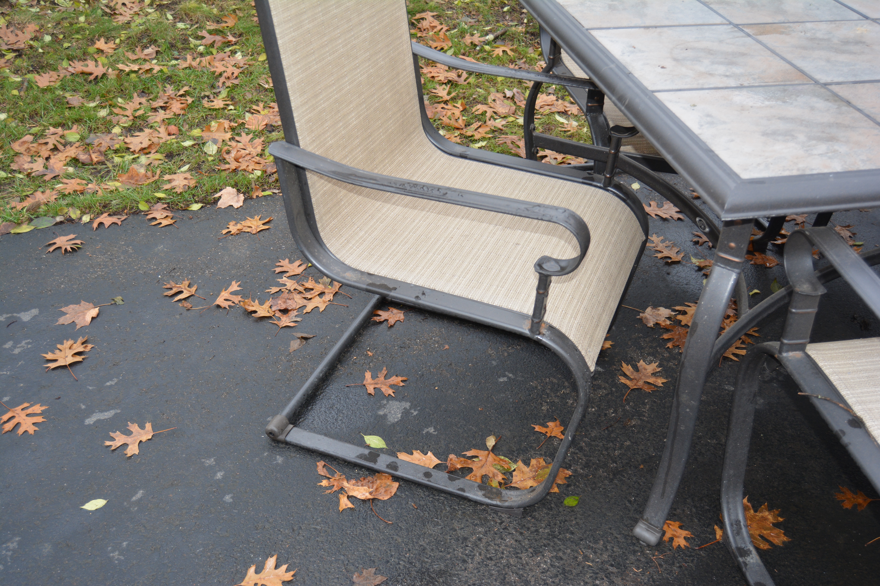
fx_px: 843
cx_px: 440
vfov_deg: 38.4
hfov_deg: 55.1
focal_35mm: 34
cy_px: 293
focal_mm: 23
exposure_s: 1/125
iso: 280
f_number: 3.8
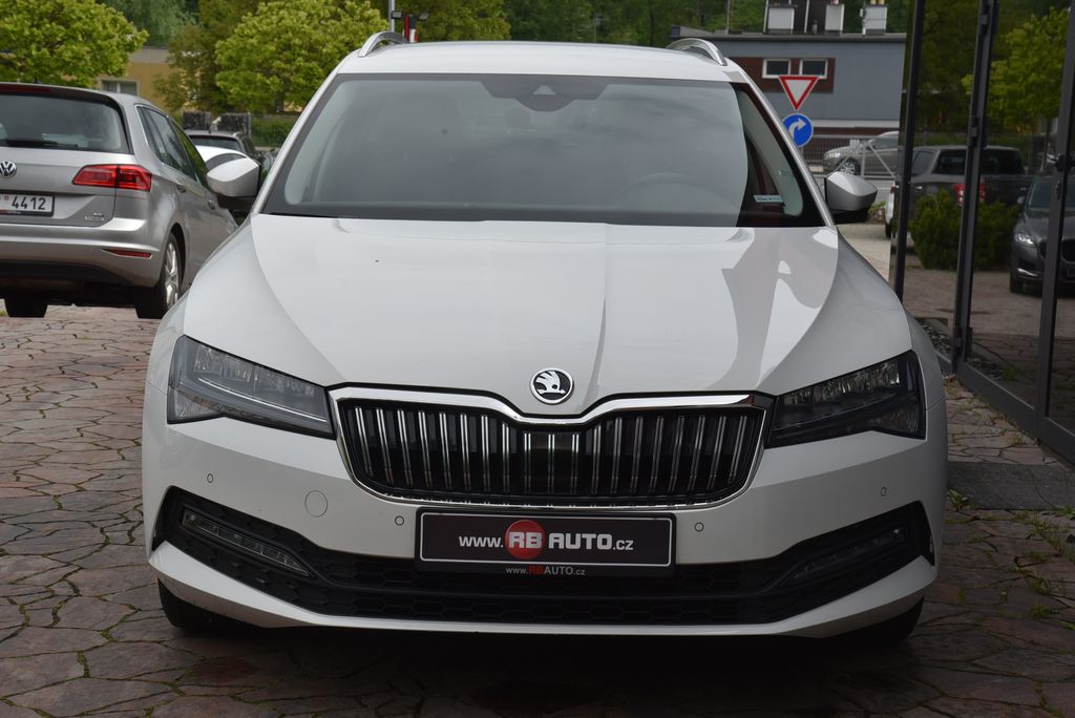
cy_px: 359
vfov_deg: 20.9
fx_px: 1942
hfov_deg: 30.9
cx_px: 538
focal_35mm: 65
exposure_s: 1/640
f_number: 13
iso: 500
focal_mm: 65
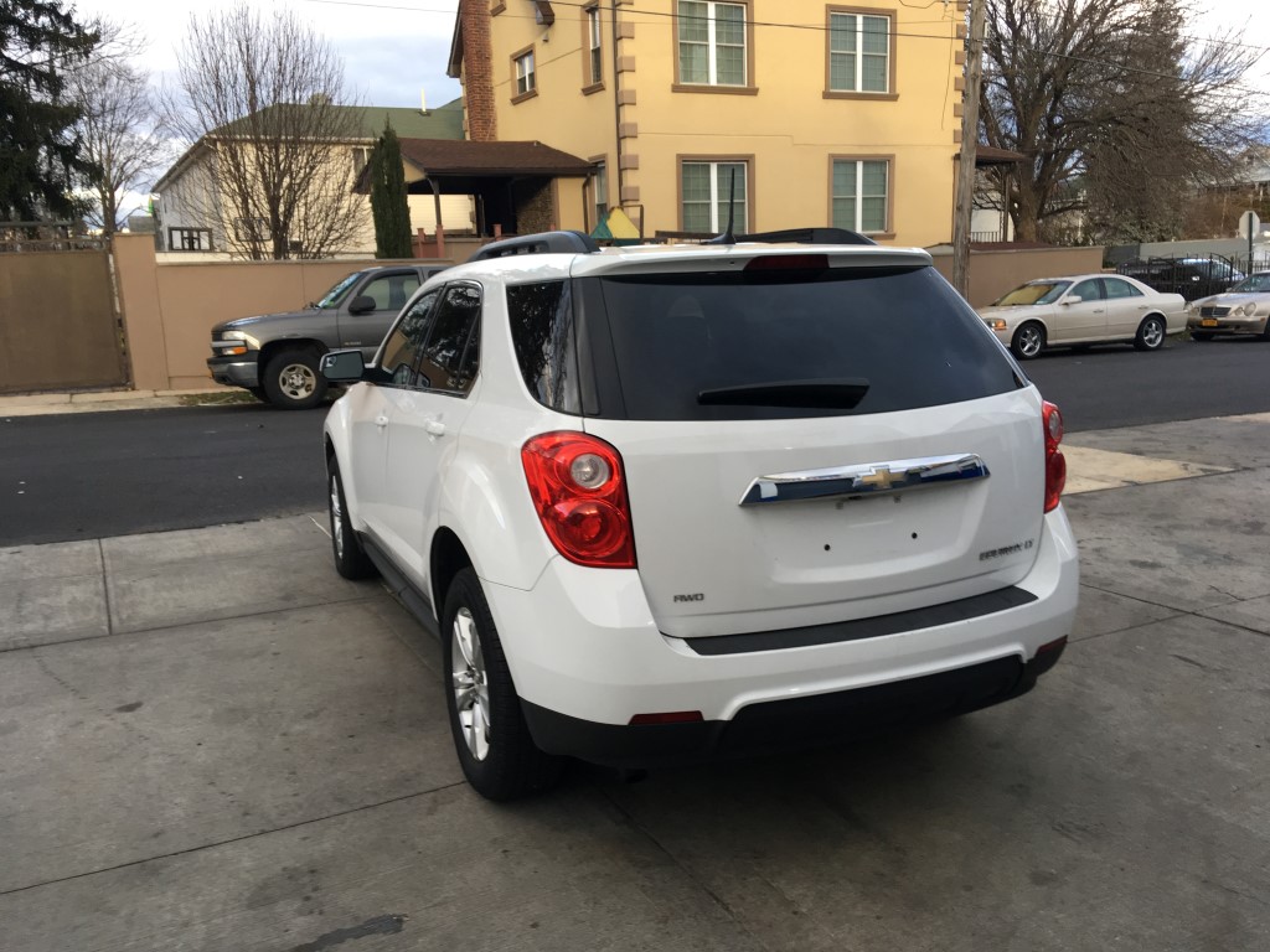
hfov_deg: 61.7
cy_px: 476
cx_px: 635
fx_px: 1064
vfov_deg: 48.2
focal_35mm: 29
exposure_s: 1/100
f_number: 2.2
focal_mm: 4.15
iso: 40
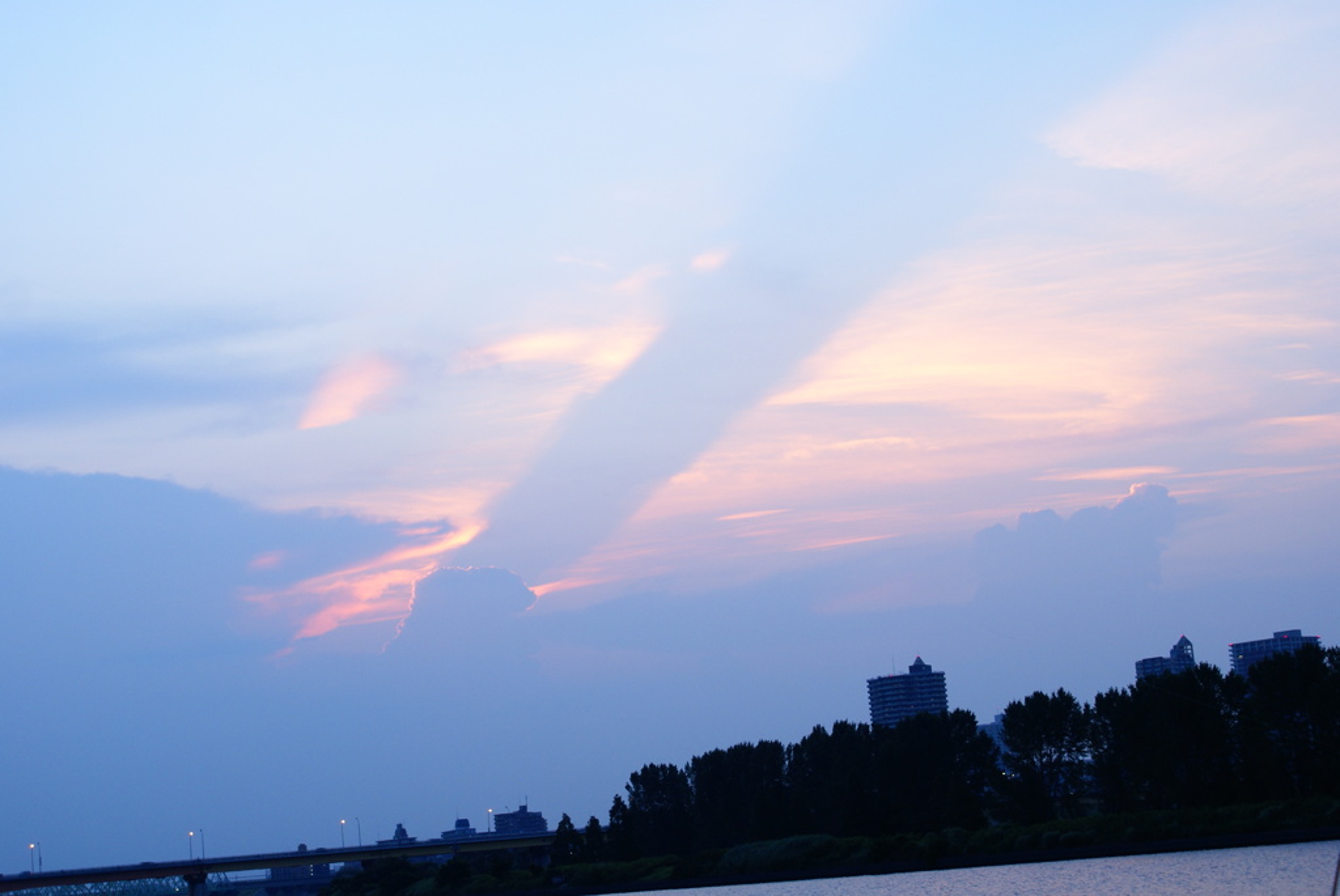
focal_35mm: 68
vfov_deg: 20.2
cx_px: 670
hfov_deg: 29.8
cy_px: 448
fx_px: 2515
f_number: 5.6
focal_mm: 45
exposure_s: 1/15
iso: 200
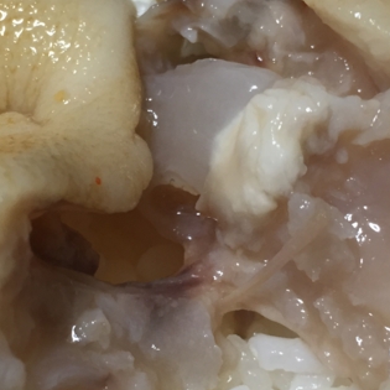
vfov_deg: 26.4
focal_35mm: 65
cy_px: 233
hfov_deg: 26.5
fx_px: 829
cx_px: 178
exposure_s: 1/33
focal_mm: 4.15
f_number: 2.2
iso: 100
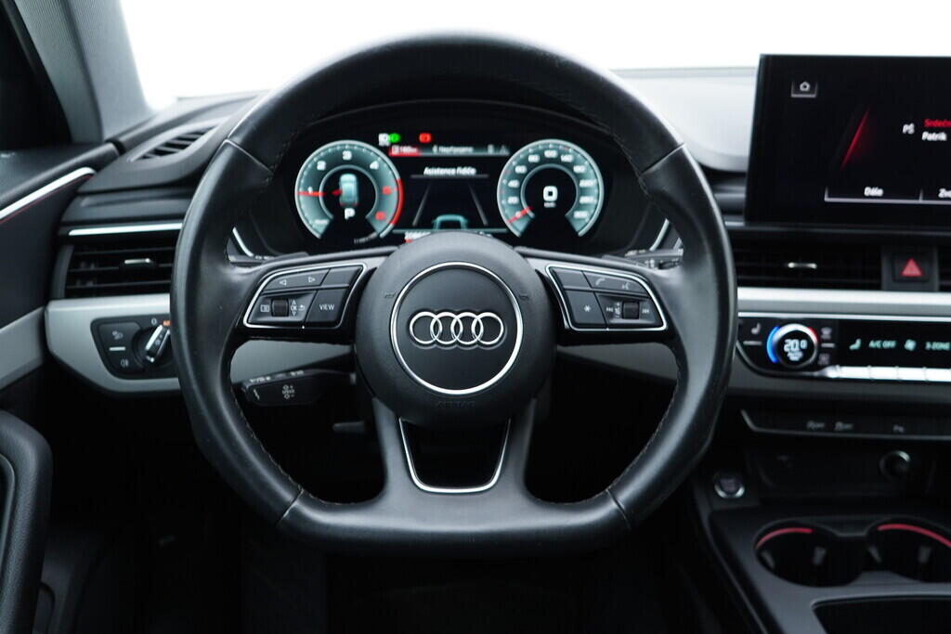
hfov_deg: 53.1
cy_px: 317
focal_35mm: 36
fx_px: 951
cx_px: 476
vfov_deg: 36.9
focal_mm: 24
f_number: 2.8
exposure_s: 1/40
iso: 250
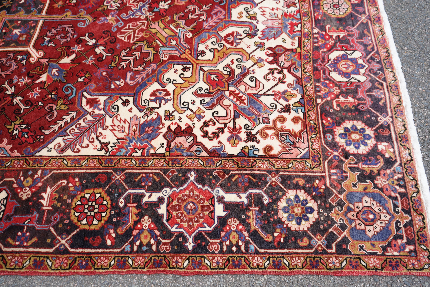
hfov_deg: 55.8
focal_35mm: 34
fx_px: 406
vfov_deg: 38.9
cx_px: 215
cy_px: 144
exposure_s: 1/80
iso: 200
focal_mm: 34
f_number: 5
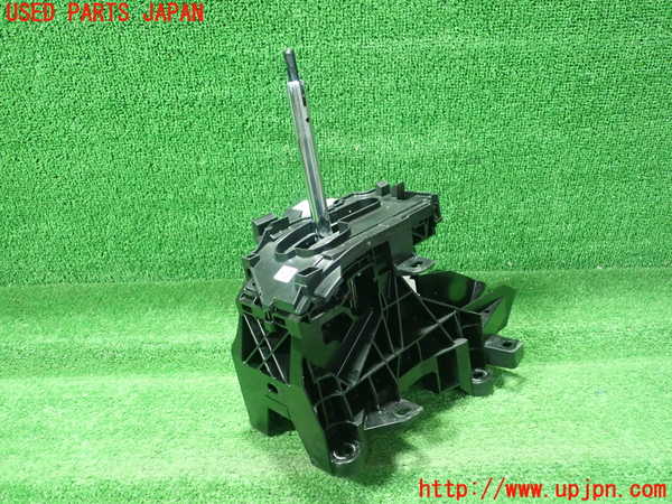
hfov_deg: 60.0
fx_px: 582
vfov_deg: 46.8
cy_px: 252
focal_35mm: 30
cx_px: 336
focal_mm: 5.5
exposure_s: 1/60
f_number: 2.3
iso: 800
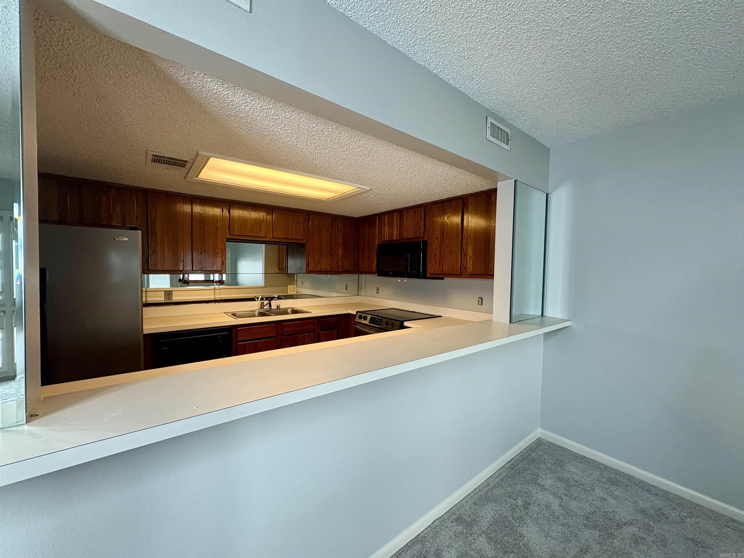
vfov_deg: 85.7
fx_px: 301
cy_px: 279
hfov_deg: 102.1
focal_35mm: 14
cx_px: 372
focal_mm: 2.22
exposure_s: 1/60
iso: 200
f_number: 2.2
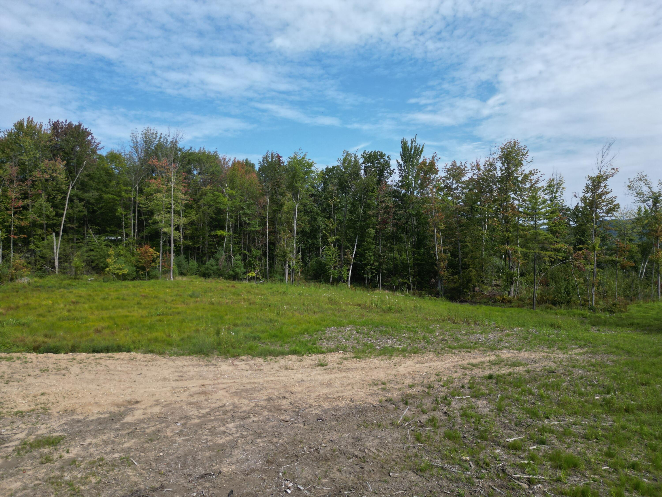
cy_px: 248
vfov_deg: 56.8
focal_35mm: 24
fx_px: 459
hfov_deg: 71.6
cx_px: 331
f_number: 1.7
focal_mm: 6.72
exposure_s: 1/2500
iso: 100
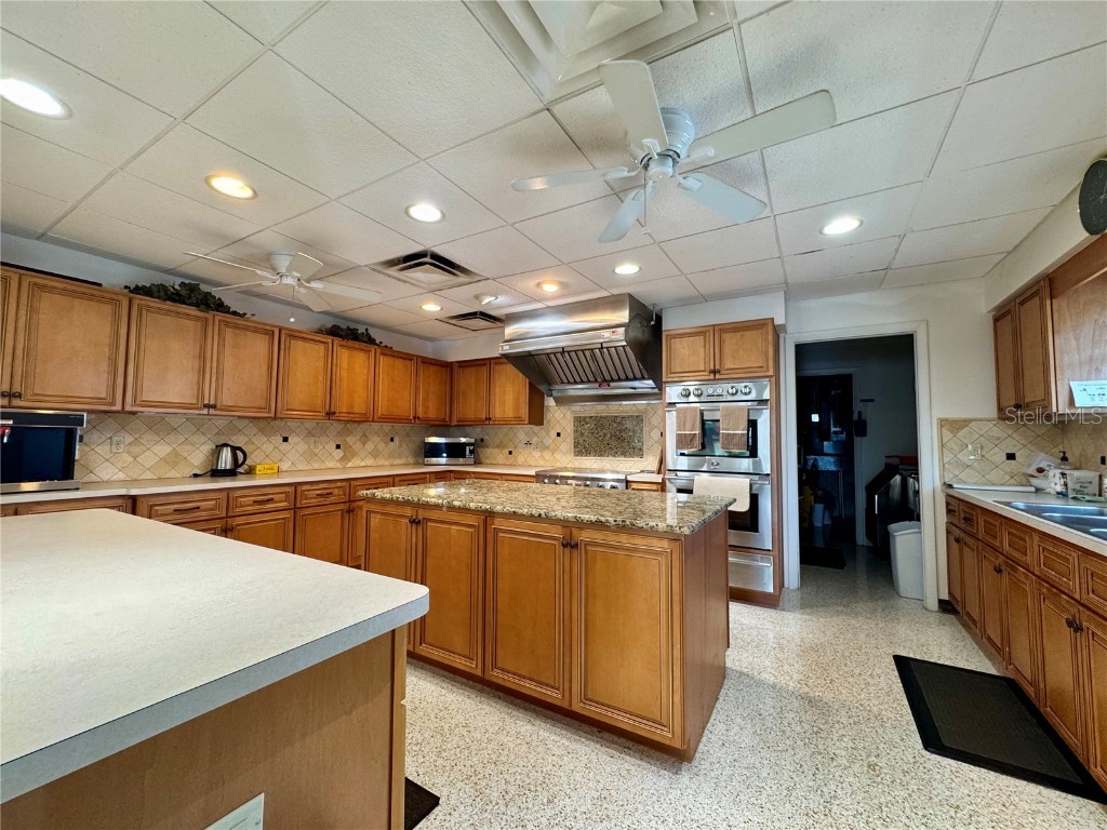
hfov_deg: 102.1
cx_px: 554
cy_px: 415
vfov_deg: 85.7
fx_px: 448
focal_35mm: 14
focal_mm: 2.22
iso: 160
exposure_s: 1/60
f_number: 2.2
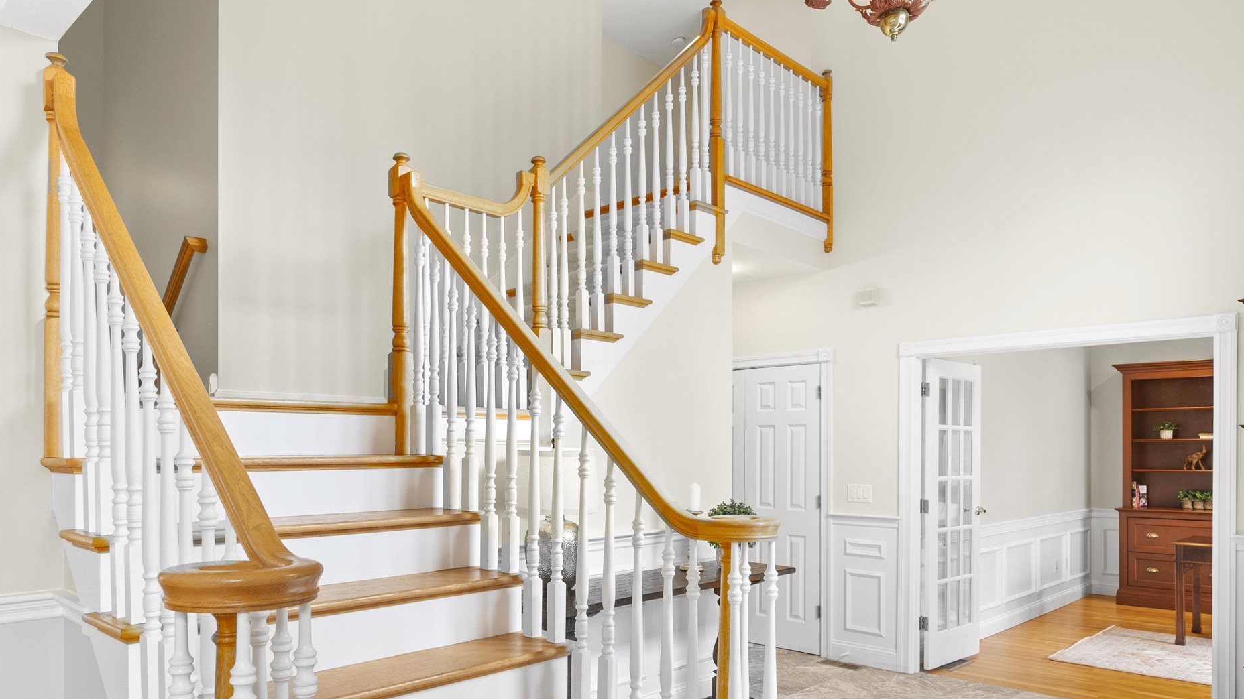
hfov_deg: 71.6
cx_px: 539
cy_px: 455
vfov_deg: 43.9
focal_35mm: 26
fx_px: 858
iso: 250
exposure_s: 1/2
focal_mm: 15
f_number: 7.1
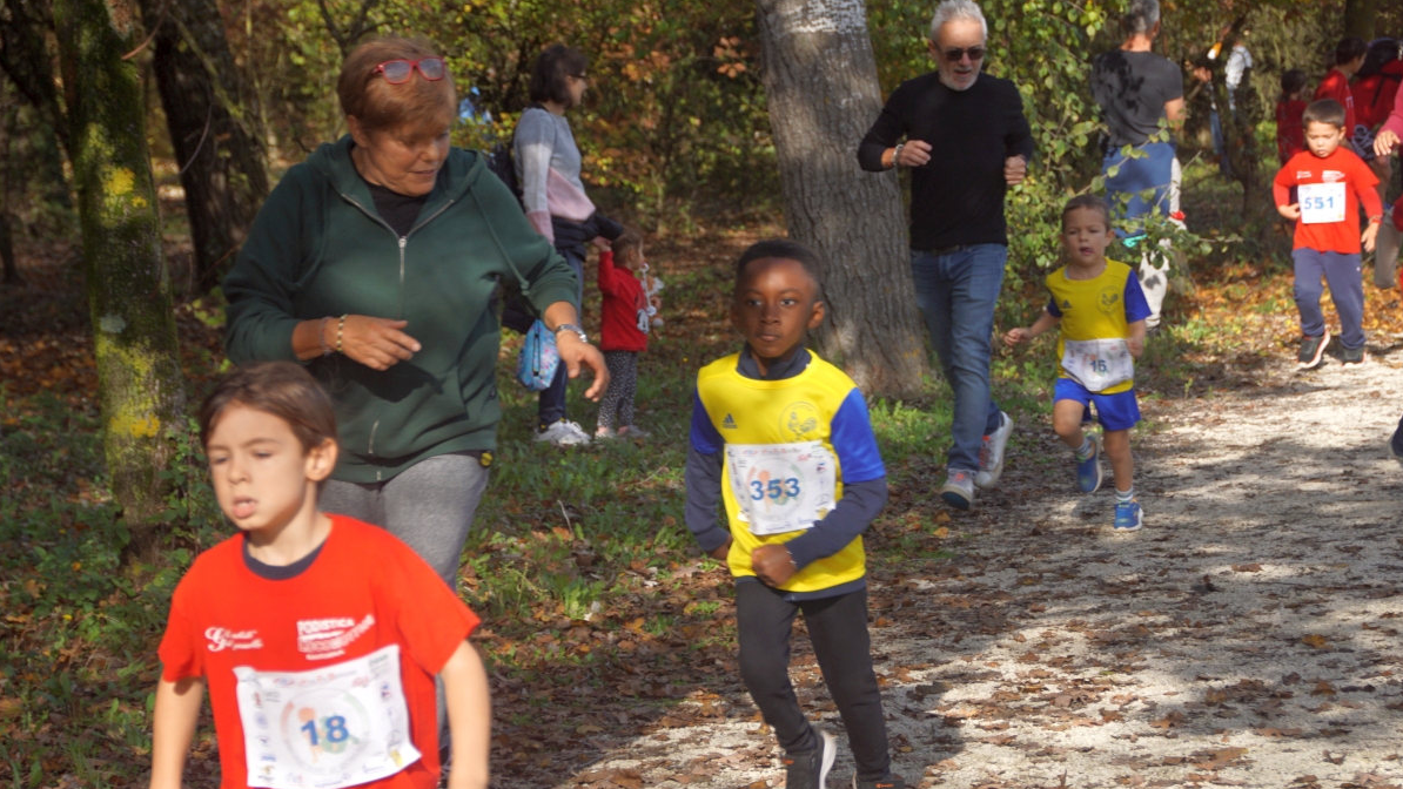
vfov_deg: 10.2
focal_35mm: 119
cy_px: 454
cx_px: 700
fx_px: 4410
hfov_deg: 18.1
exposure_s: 1/320
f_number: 5.6
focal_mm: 75
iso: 125
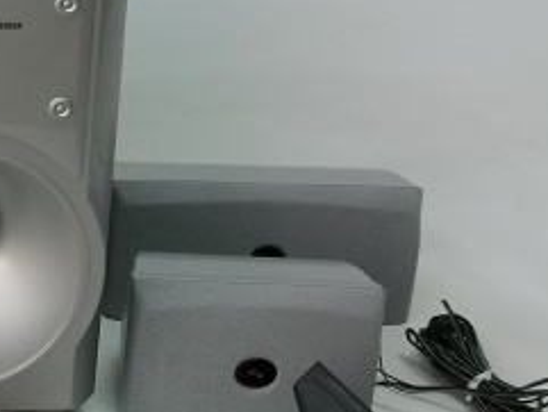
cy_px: 157
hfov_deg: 22.1
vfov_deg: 17.4
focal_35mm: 85
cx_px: 0
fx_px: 1346
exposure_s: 1/40
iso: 147
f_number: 2.9
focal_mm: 5.7
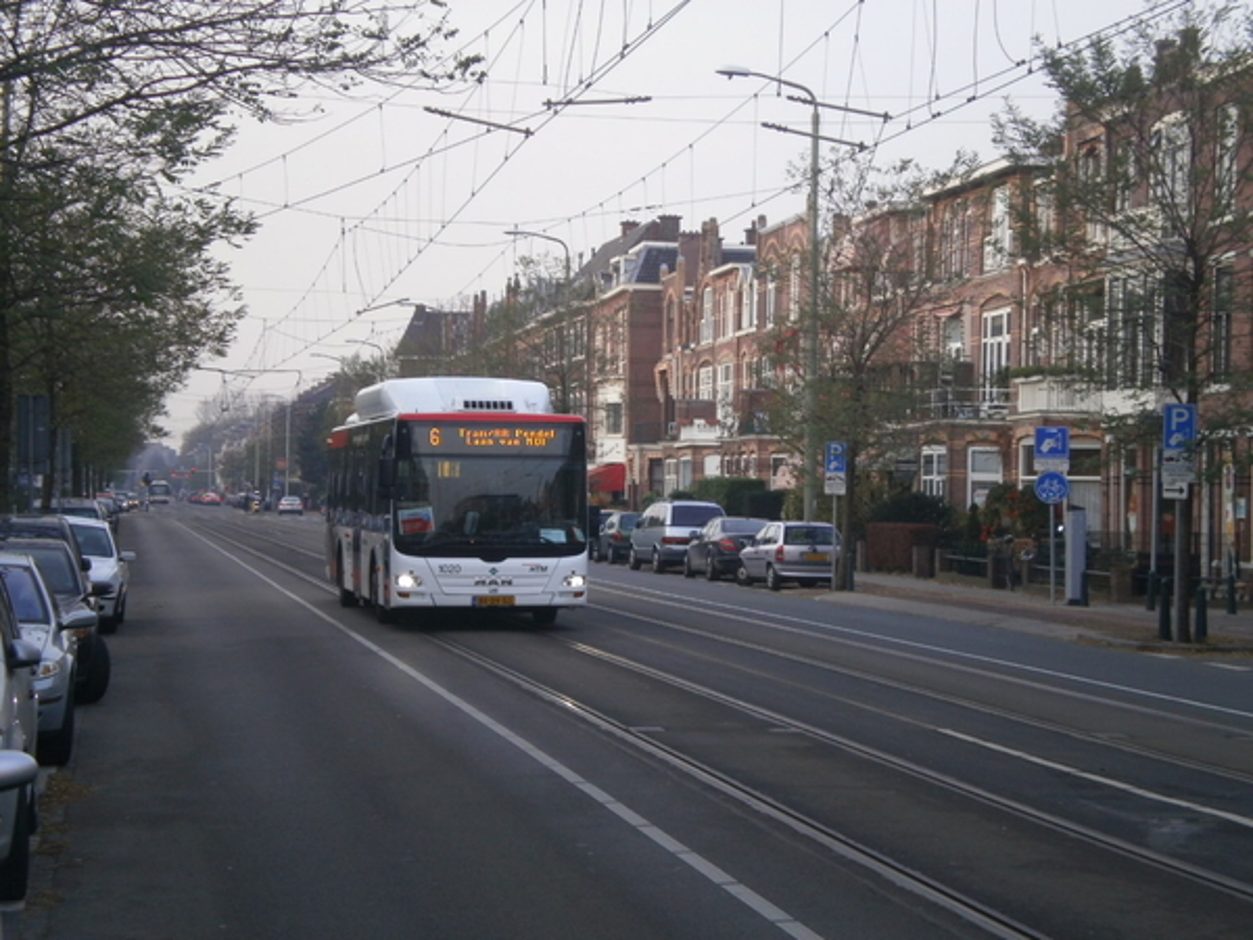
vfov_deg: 18.0
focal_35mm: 82
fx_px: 2968
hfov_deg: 23.8
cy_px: 470
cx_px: 626
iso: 100
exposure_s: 1/80
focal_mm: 14.3
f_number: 5.1
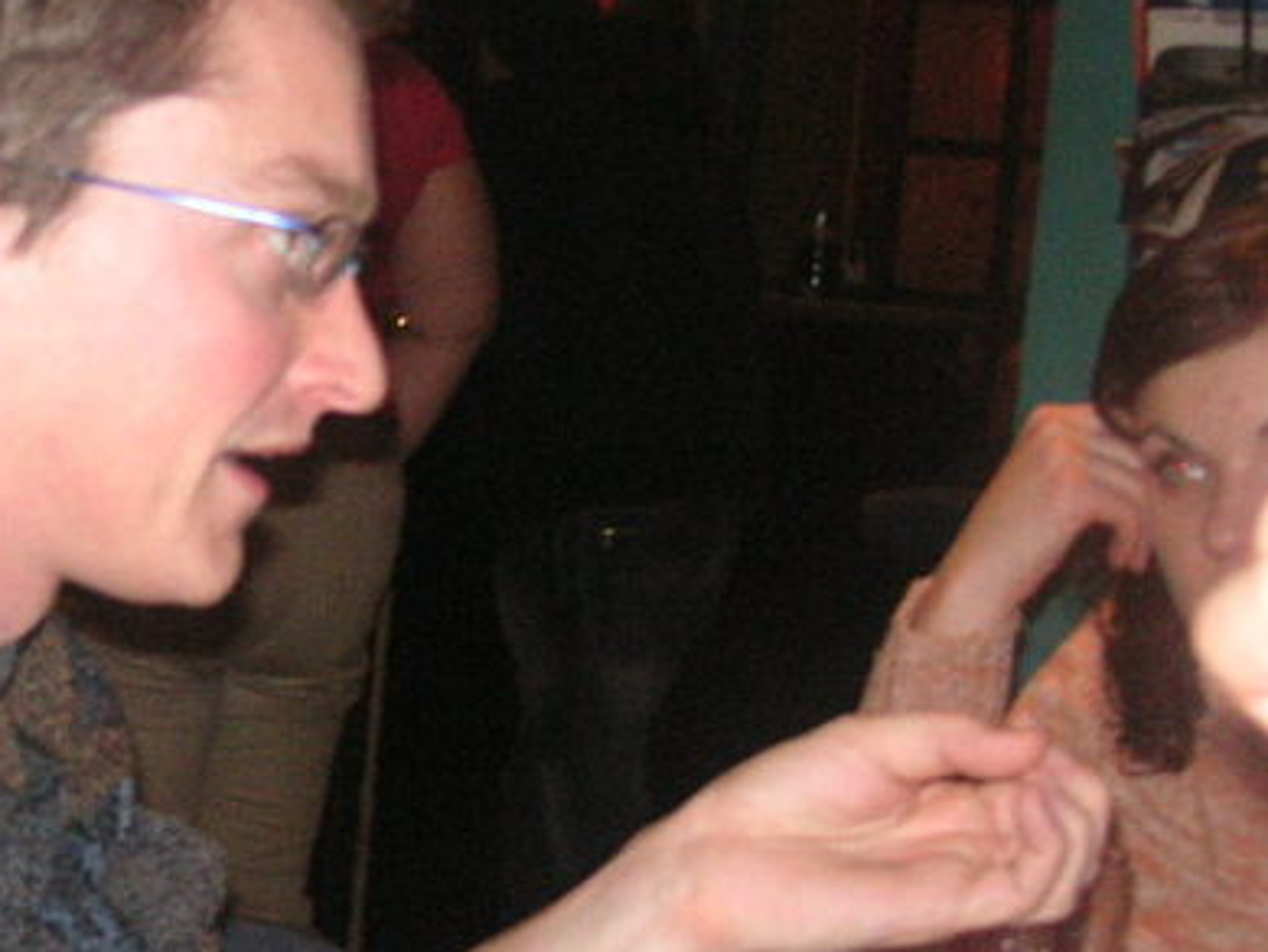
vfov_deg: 19.4
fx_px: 2785
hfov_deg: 25.0
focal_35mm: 76
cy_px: 580
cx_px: 176
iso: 160
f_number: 2.8
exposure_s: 1/45
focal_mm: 6.1
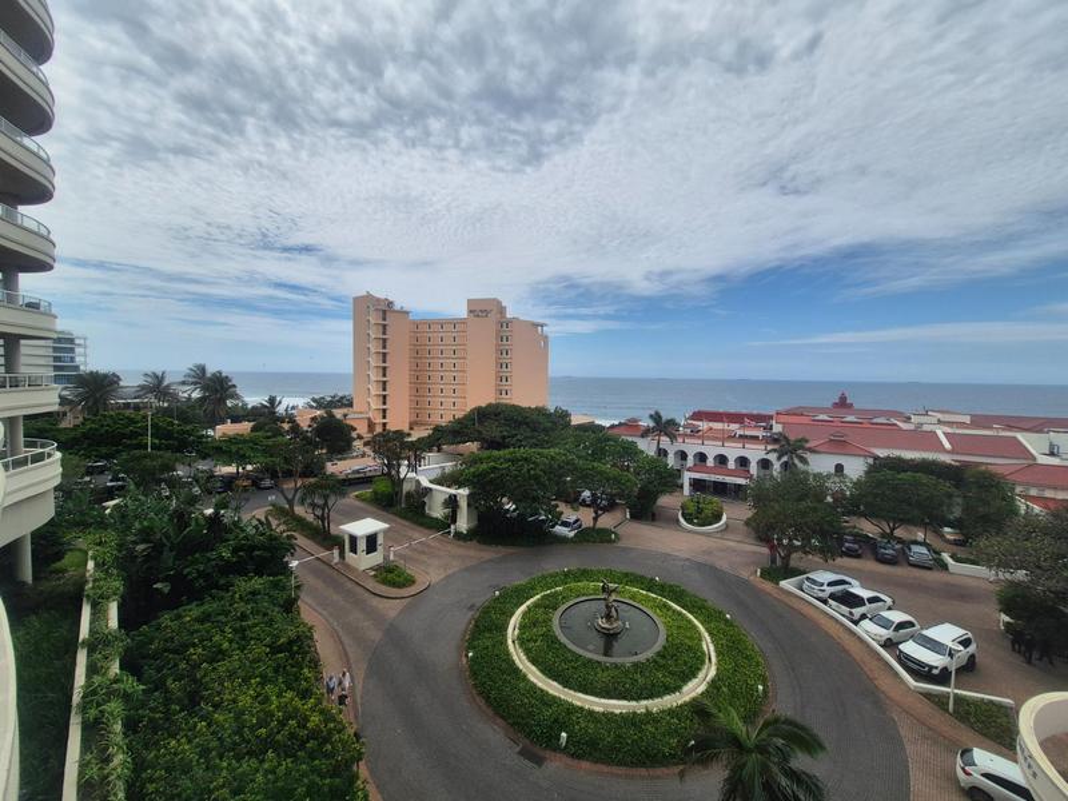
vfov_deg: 89.9
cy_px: 400
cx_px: 534
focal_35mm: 13
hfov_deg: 106.2
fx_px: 401
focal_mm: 1.74
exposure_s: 1/3544
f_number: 2.2
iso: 50
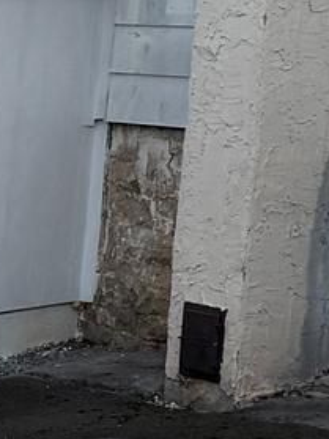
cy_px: -555
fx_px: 2232
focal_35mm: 176
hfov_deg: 8.1
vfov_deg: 10.0
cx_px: 631
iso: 80
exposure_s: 1/1464
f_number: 1.78
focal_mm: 6.76
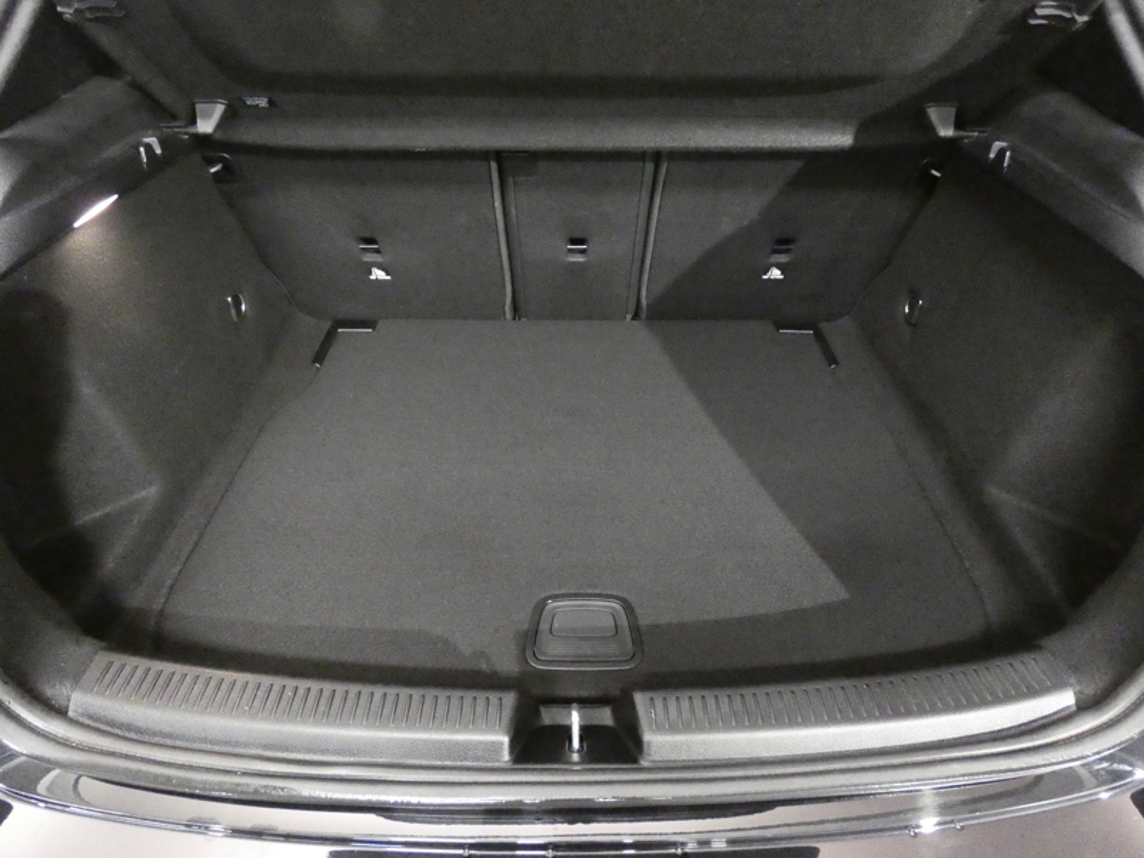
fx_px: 661
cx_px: 572
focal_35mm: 20
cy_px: 429
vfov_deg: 66.0
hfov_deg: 81.7
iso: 3200
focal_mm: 3.6
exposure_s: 1/25
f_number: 2.8
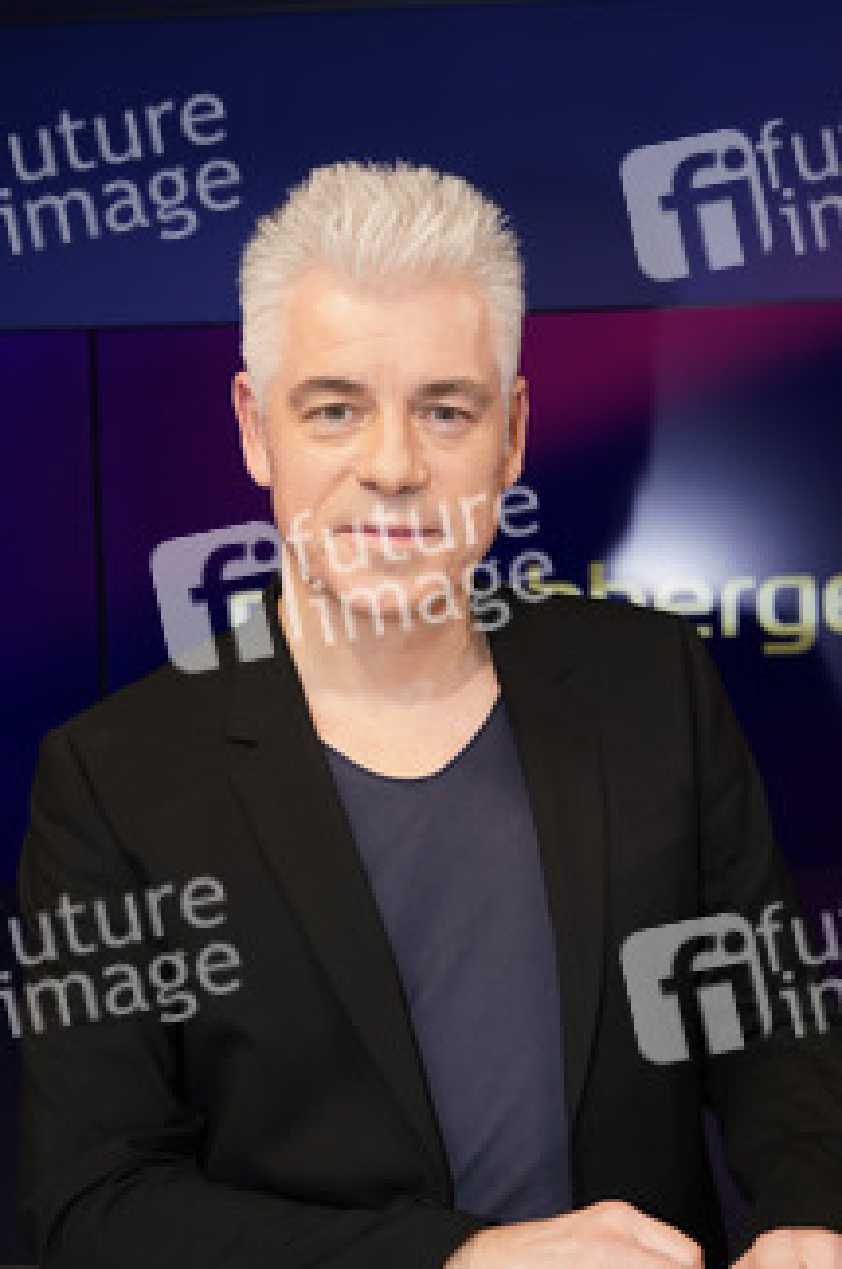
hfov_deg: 21.5
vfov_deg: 31.8
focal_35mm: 63
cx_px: 466
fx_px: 2217
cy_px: 776
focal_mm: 51
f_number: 5.6
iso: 2000
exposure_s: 1/125
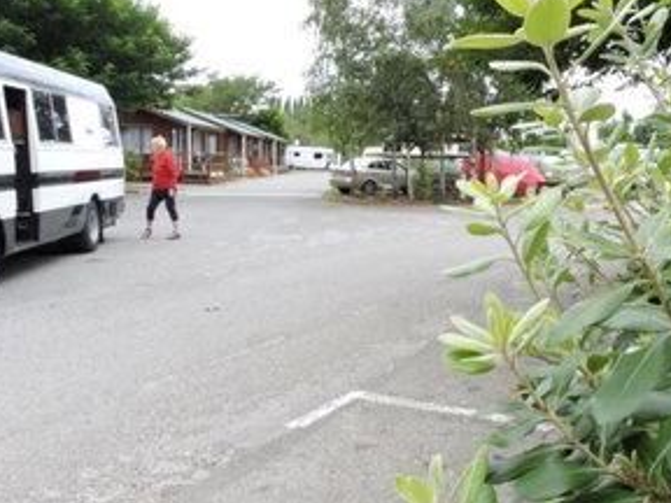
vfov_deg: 35.9
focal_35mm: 40
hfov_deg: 46.2
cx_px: 433
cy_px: 217
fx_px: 775
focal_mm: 4.3
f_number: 7.6
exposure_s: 1/60
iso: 100
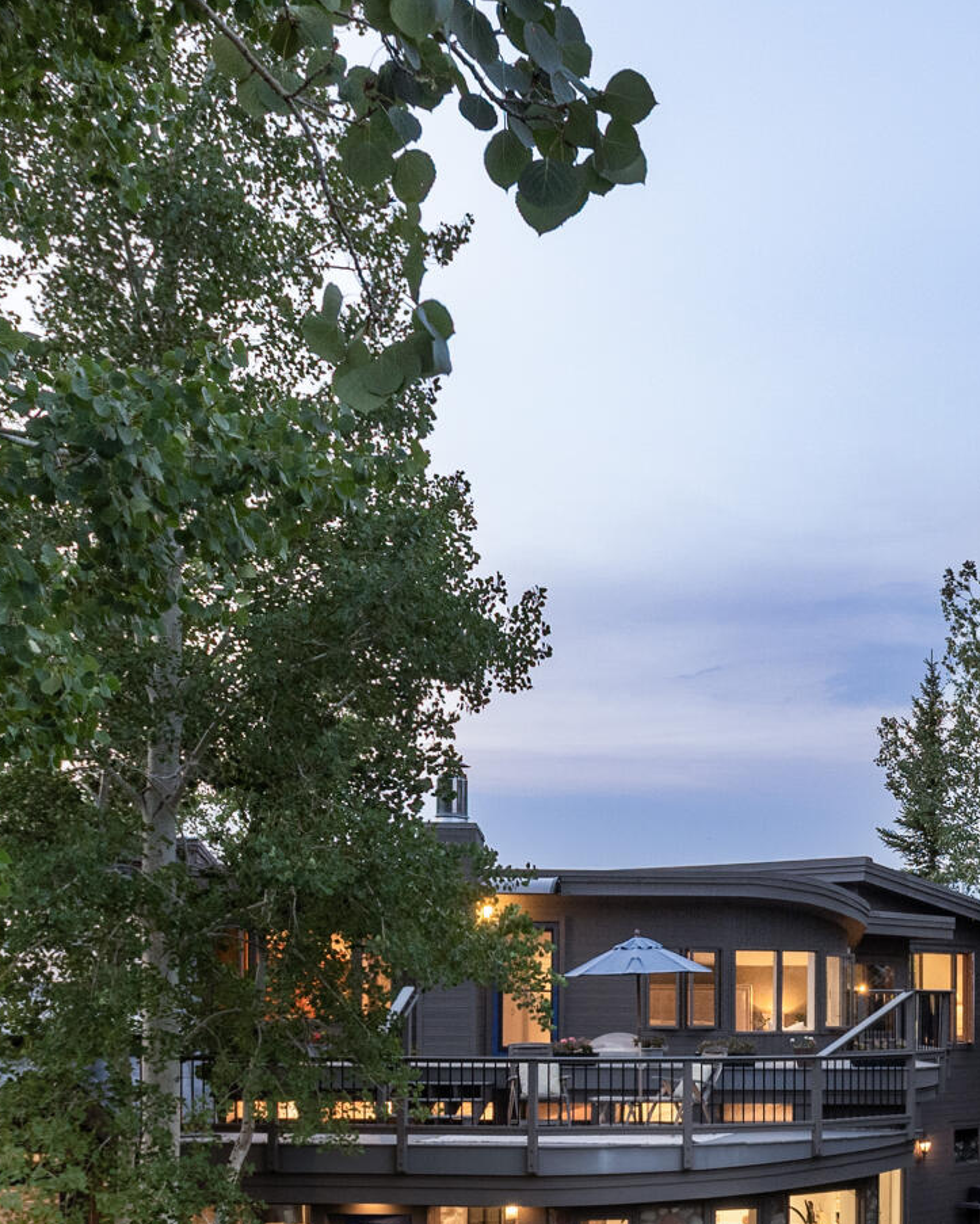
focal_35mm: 53
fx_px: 1921
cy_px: 1017
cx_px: 1015
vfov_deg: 34.1
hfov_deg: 26.8
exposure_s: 1/3
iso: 400
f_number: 7.1
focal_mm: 17
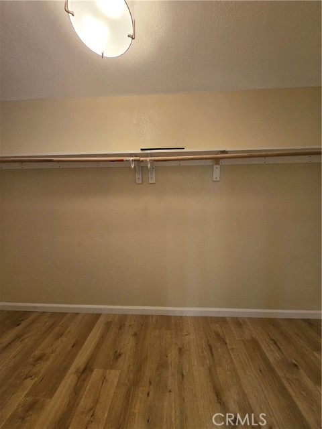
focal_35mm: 13
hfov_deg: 89.9
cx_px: 161
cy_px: 214
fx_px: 161
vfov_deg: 106.2
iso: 125
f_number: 2.2
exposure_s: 1/60
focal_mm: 1.7
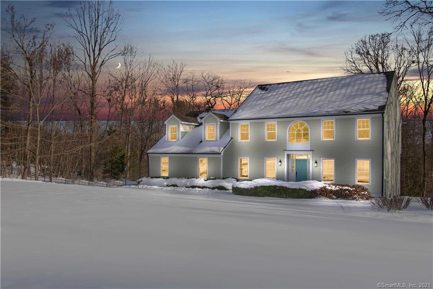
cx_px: 216
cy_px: 144
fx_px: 361
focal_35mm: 30
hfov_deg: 61.9
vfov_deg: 43.6
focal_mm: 20
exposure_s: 1/500
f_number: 11
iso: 220
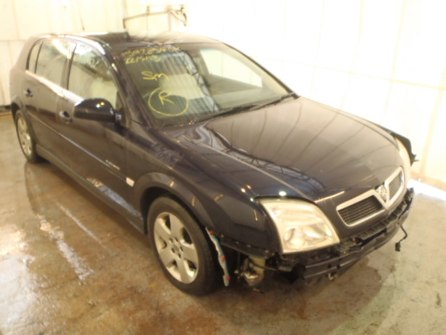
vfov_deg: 49.7
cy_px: 168
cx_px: 223
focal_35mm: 28
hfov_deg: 63.4
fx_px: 361
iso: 200
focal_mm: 5
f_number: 3.5
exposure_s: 1/10
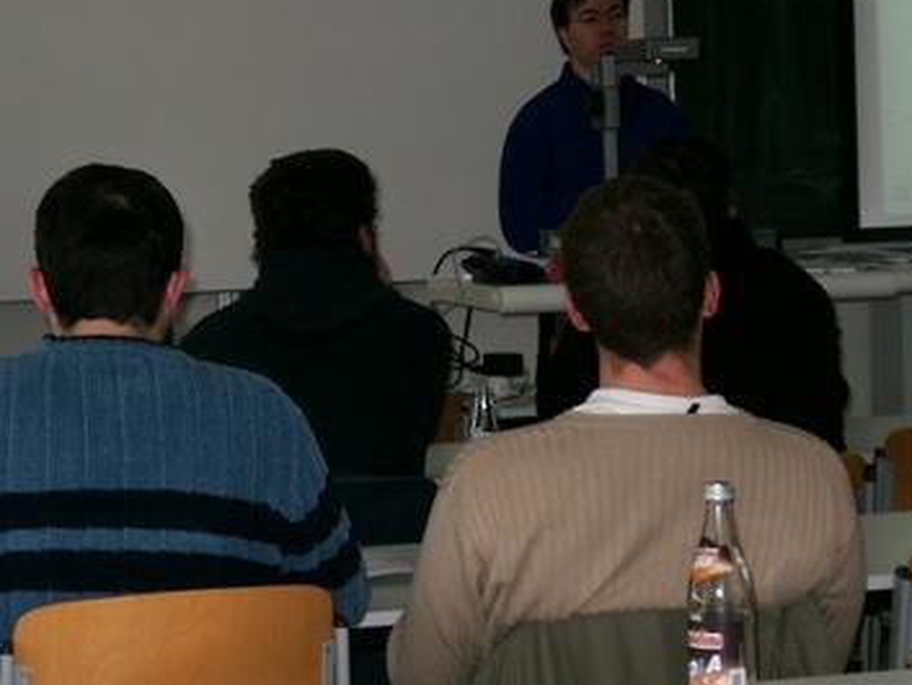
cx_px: 496
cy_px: 354
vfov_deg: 11.1
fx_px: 3532
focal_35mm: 134
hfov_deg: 14.7
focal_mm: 15.2
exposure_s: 1/60
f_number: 3.8
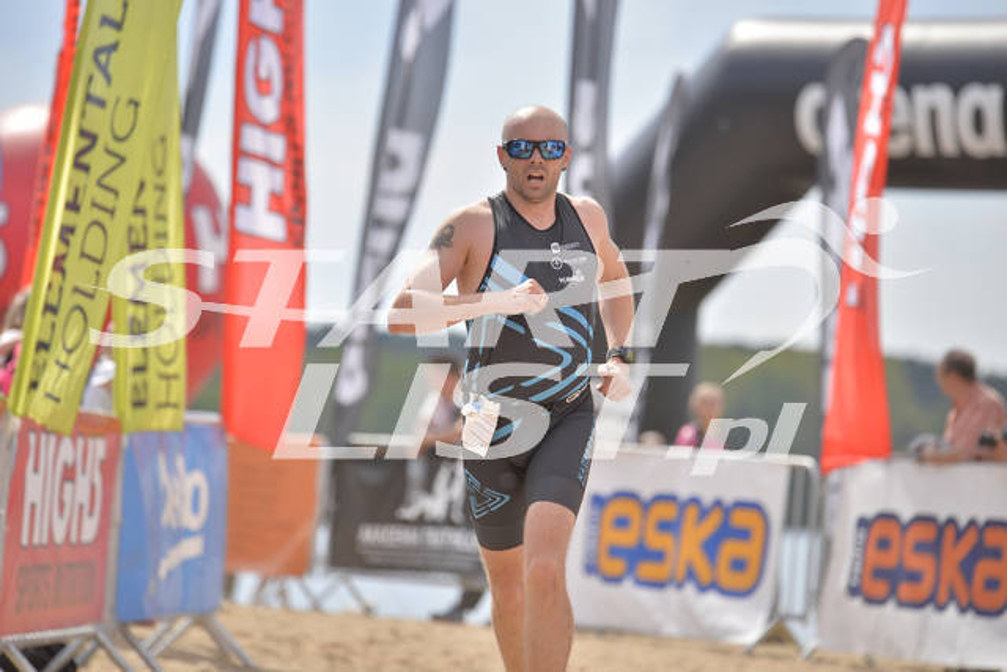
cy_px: 336
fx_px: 5176
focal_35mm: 185
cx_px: 504
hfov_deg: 11.1
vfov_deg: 7.4
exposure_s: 1/2500
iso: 200
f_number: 4
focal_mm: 185
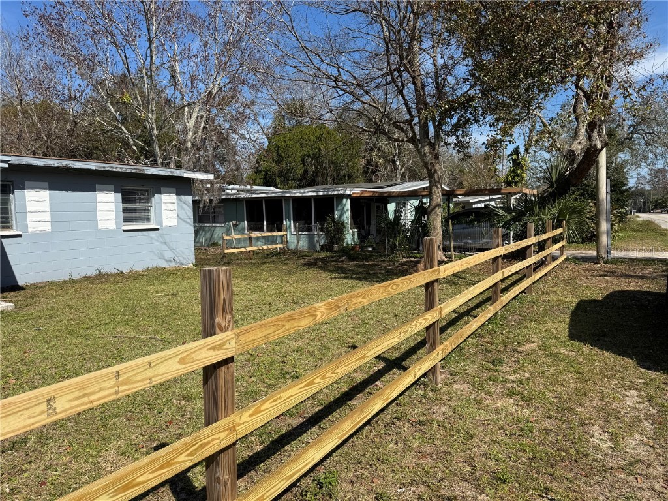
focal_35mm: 24
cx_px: 334
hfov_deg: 71.6
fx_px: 463
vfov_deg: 56.8
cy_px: 250
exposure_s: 1/4608
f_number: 1.78
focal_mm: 6.76
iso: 80
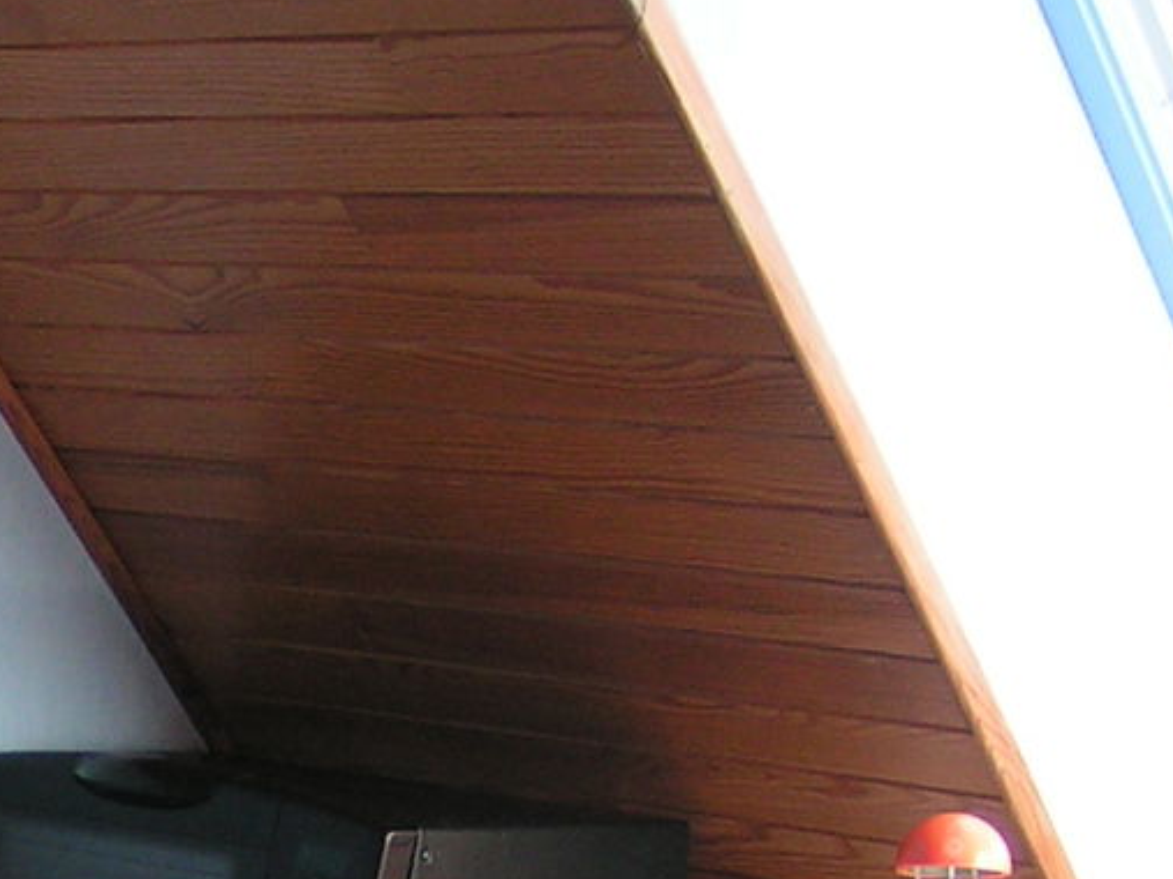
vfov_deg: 12.0
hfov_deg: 15.4
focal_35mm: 120
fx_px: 4065
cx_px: -460
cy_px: 1092
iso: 80
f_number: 2.8
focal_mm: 5.8
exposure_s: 1/40
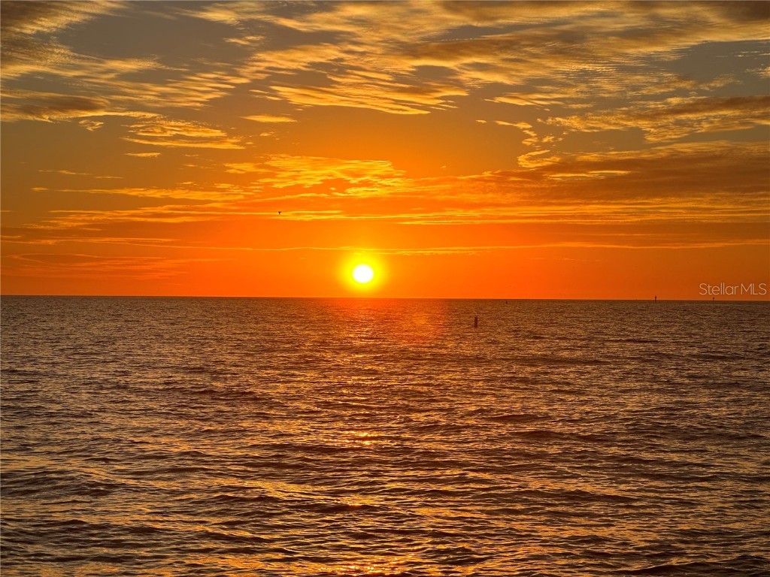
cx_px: 385
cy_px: 288
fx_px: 1713
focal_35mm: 77
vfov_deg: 19.1
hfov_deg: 25.3
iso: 32
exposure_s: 1/978
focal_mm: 9
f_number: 2.8
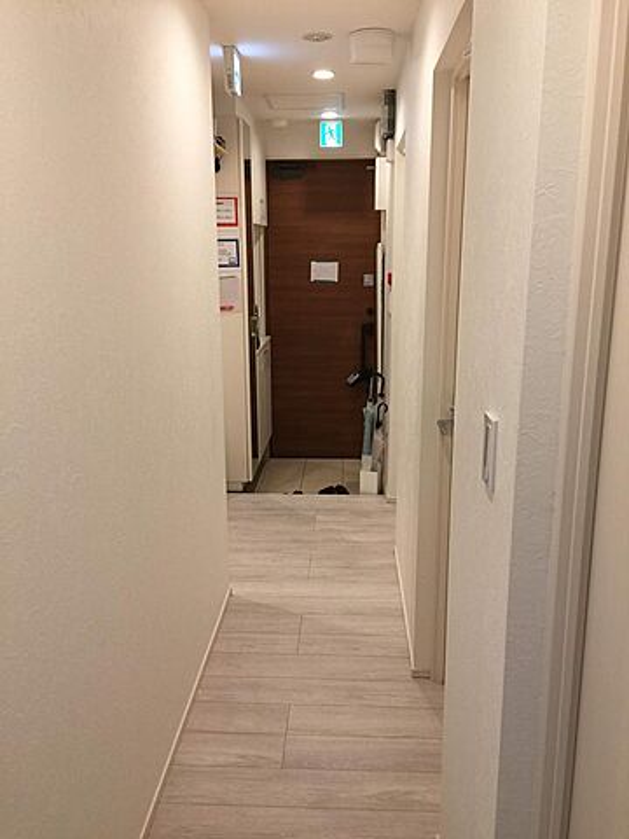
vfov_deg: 61.7
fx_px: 703
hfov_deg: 48.2
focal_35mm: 29
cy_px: 420
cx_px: 314
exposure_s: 1/15
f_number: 2.2
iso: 32
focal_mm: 4.15
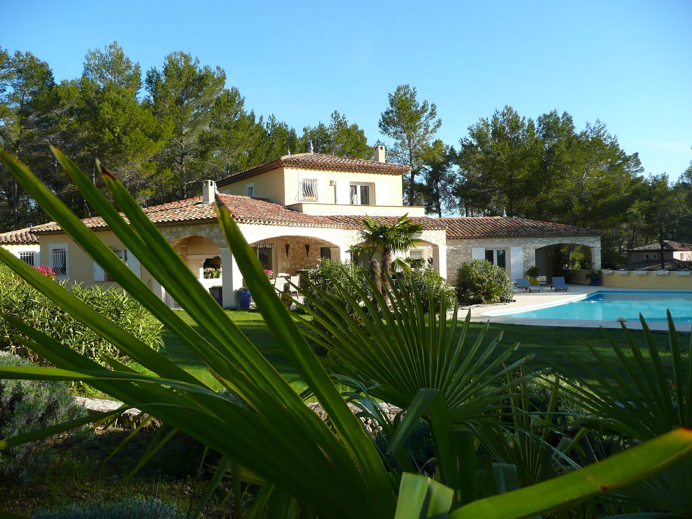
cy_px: 260
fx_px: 560
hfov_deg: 63.4
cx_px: 346
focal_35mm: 28
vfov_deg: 49.7
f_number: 3.3
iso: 100
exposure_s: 1/400
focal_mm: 4.6
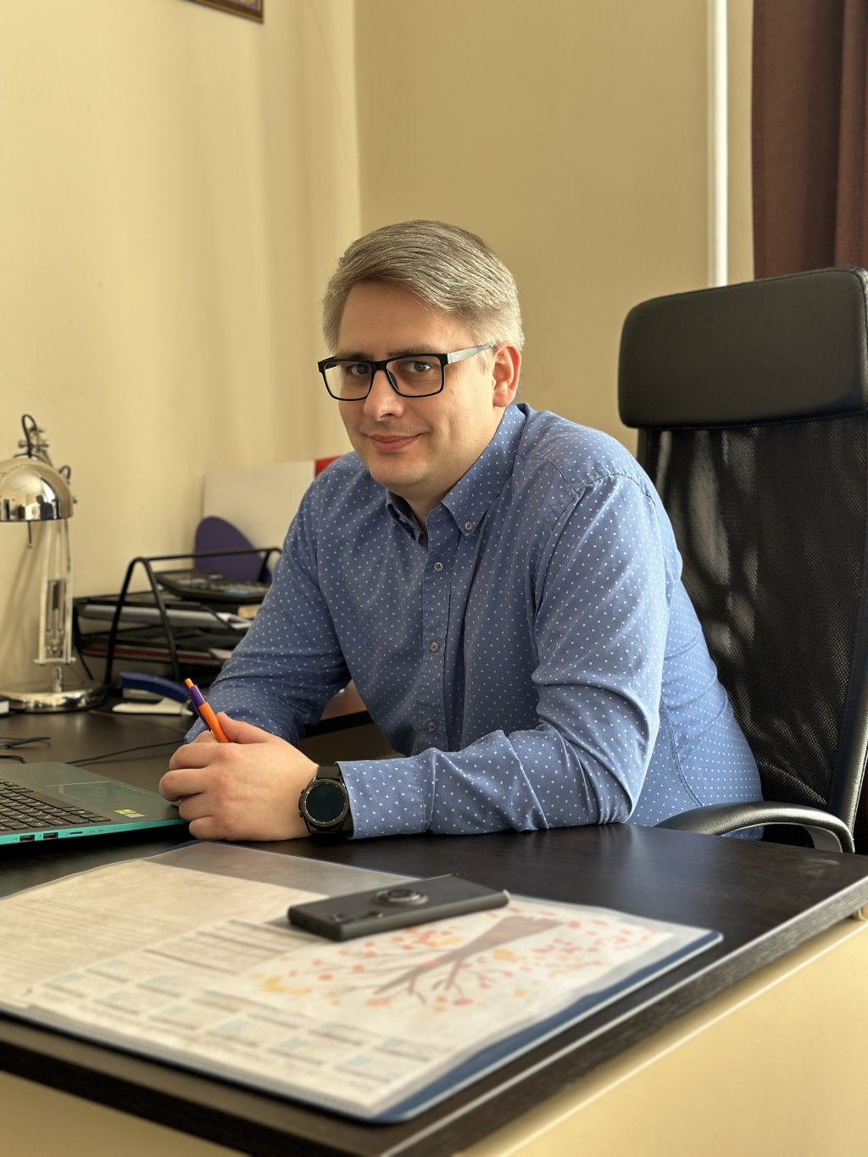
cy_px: 578
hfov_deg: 30.3
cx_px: 434
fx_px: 1605
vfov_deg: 39.7
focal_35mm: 48
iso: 80
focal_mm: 6.86
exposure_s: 1/121
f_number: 1.78
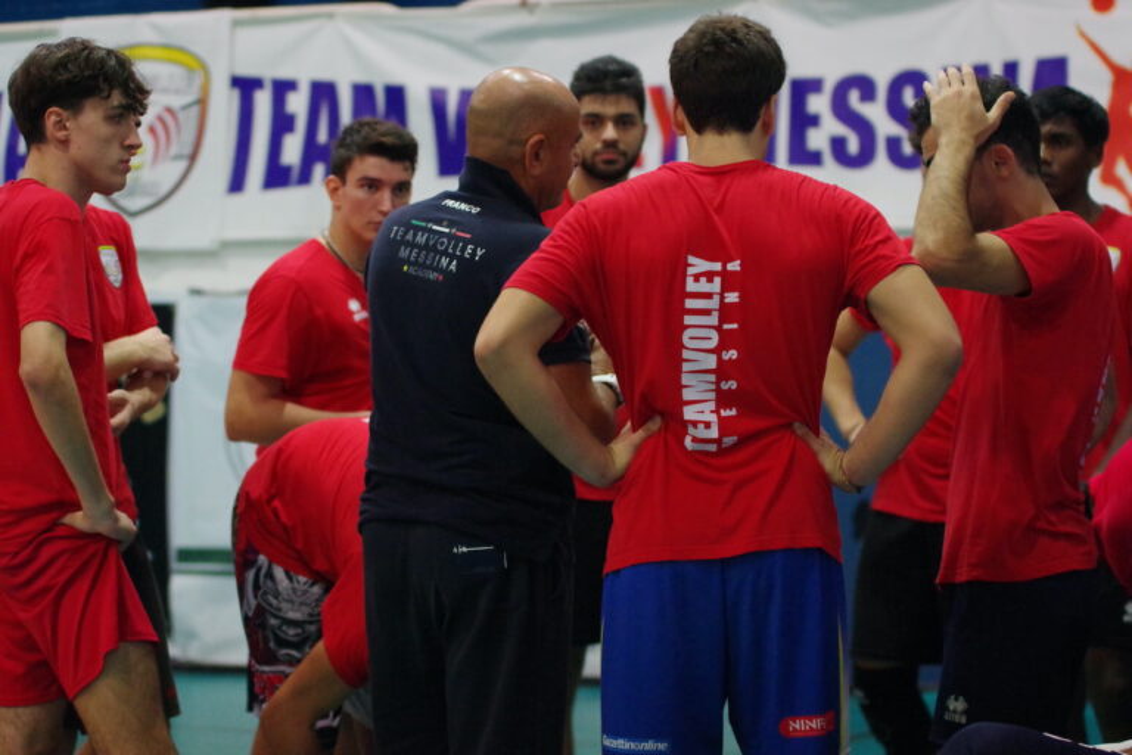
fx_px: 3301
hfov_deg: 19.5
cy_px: 378
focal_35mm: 105
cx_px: 566
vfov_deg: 13.0
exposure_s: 1/400
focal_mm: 70
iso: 6400
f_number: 2.8
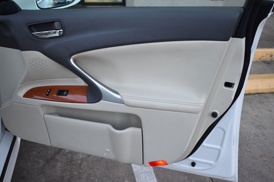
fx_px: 274
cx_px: 137
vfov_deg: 36.8
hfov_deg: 53.1
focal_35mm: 36
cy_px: 91
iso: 800
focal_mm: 24
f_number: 4.5
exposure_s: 1/125
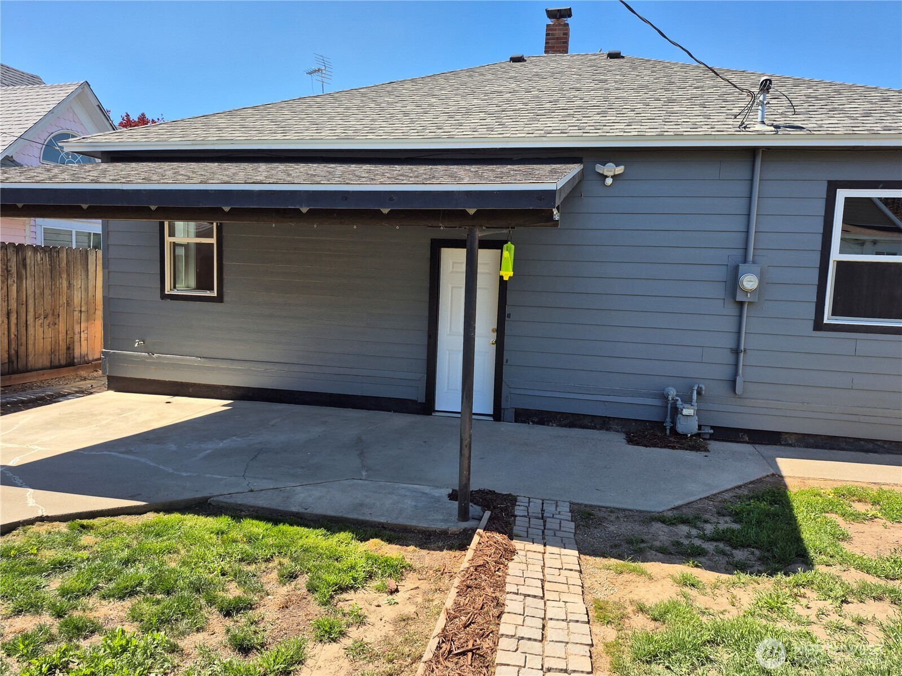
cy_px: 338
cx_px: 451
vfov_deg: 58.9
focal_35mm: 23
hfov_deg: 73.9
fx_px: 599
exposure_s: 1/838
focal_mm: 5.4
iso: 25
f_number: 1.8
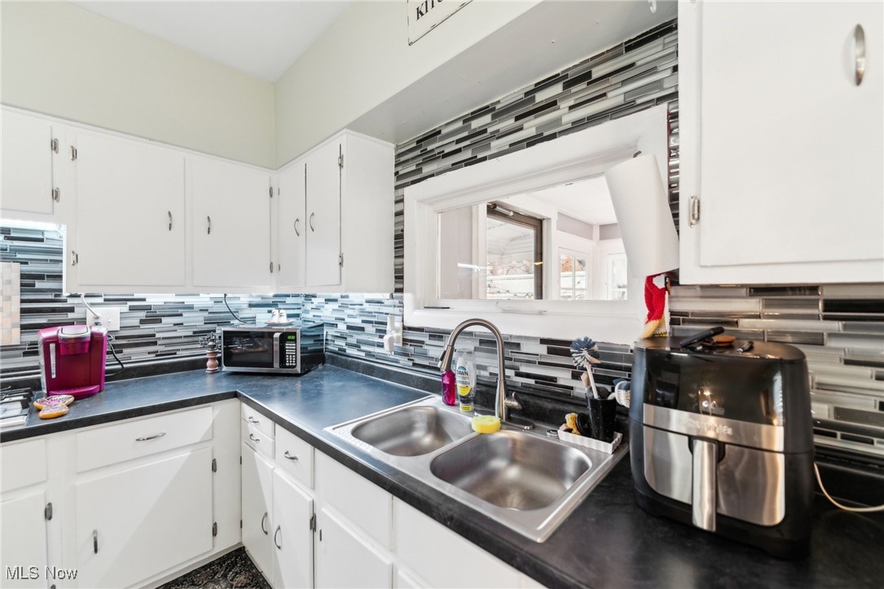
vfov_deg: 81.2
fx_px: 344
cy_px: 294
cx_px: 442
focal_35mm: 14
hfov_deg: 104.3
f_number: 2.8
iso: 640
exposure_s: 1/30
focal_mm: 14
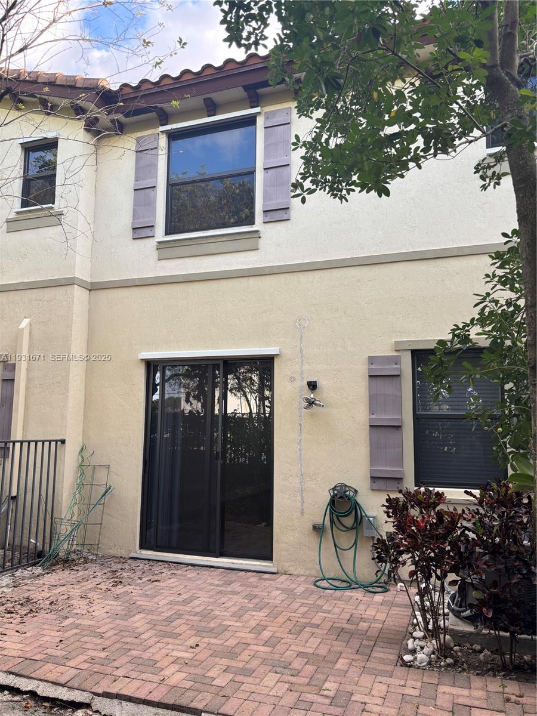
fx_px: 538
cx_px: 268
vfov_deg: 67.3
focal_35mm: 26
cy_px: 358
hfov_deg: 53.1
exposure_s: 1/155
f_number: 1.6
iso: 40
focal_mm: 5.96
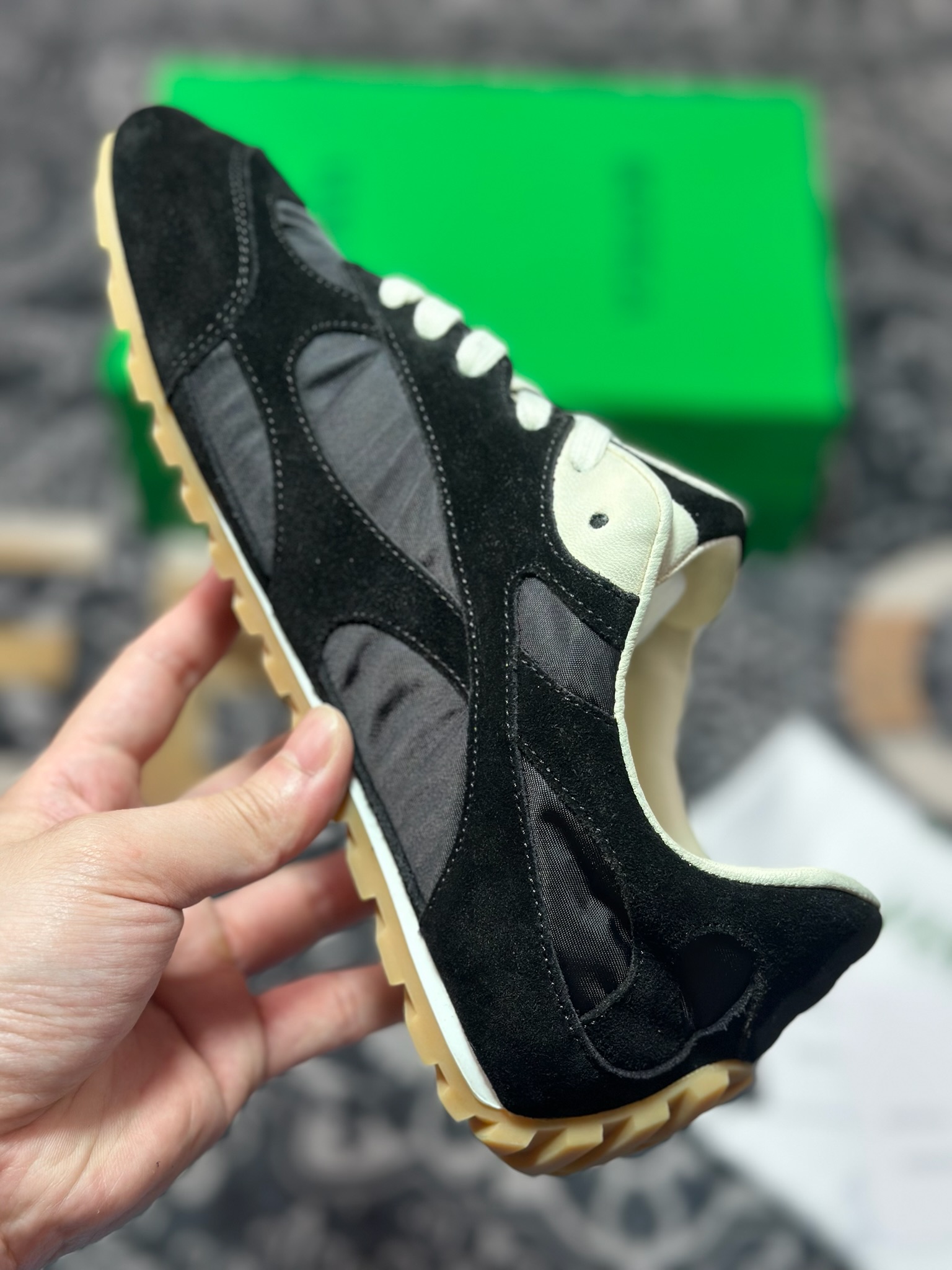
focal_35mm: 48
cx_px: 476
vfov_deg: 39.7
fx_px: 1760
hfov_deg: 30.3
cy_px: 635
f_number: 1.78
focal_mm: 6.86
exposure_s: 1/235
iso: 80
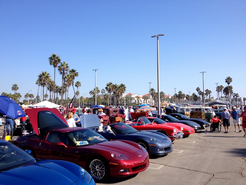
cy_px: 92
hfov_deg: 52.6
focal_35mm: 35
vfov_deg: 40.7
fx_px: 249
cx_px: 123
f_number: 2.4
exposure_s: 1/1453
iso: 50
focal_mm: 4.28
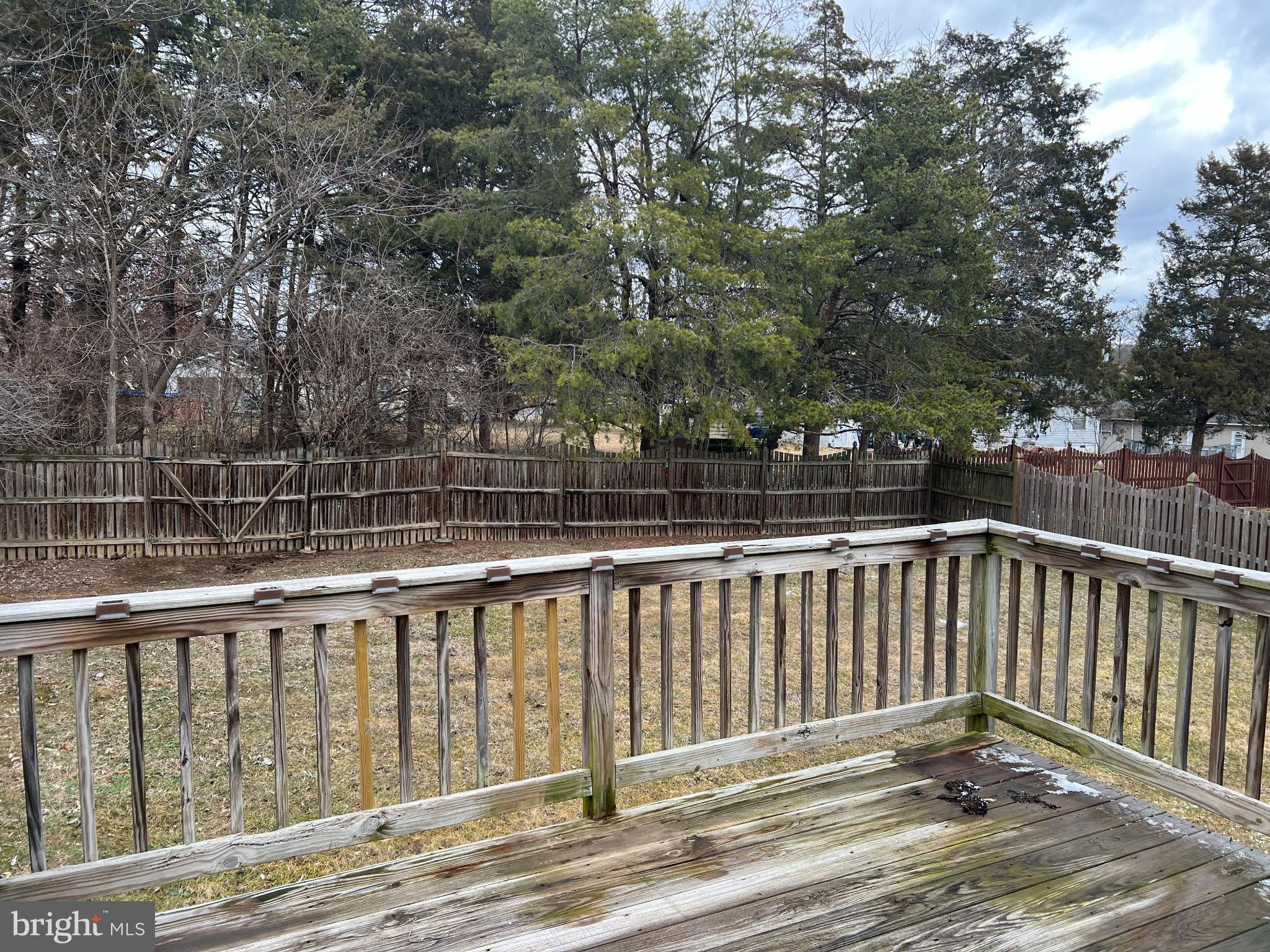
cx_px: 635
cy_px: 476
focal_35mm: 26
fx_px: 954
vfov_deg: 53.1
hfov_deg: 67.3
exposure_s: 1/674
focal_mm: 5.7
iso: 50
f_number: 1.5
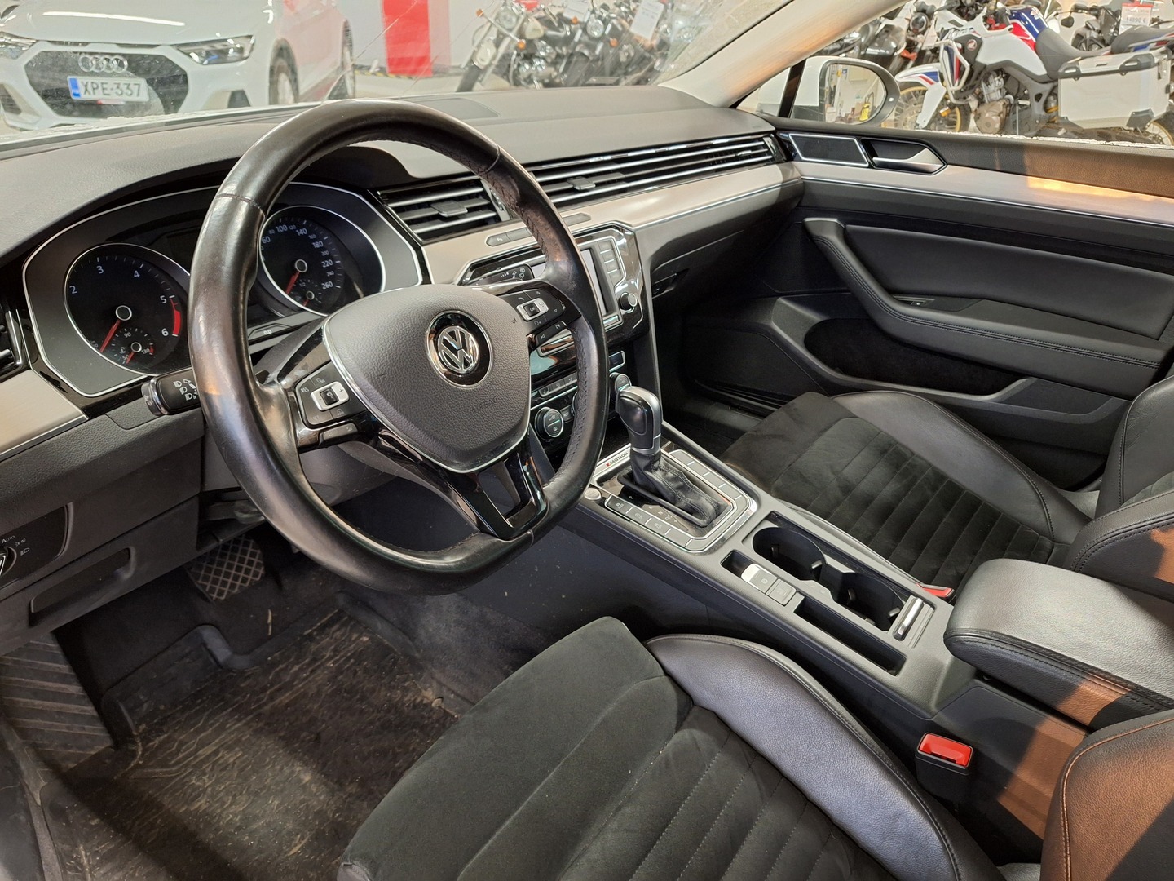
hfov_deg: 73.9
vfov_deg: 58.9
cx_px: 587
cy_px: 440
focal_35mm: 23
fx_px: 780
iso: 400
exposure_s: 1/20
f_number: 1.8
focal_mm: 5.54
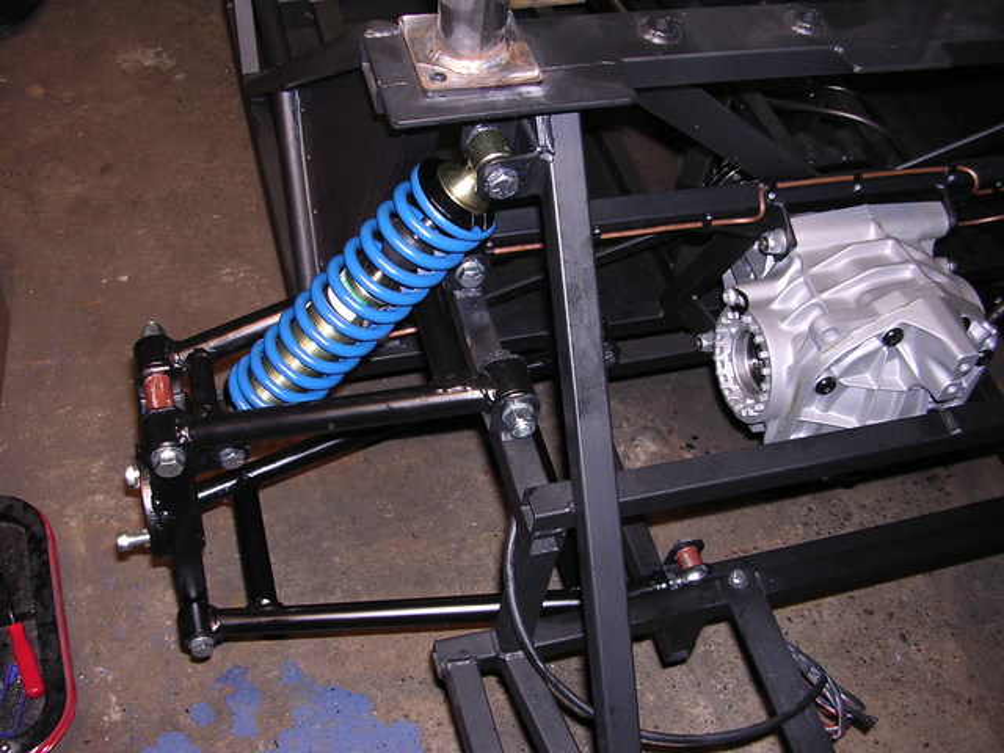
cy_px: 376
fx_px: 1102
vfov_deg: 37.7
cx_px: 502
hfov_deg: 49.0
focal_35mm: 38
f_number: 2.8
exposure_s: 1/60.1
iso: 126
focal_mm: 5.8
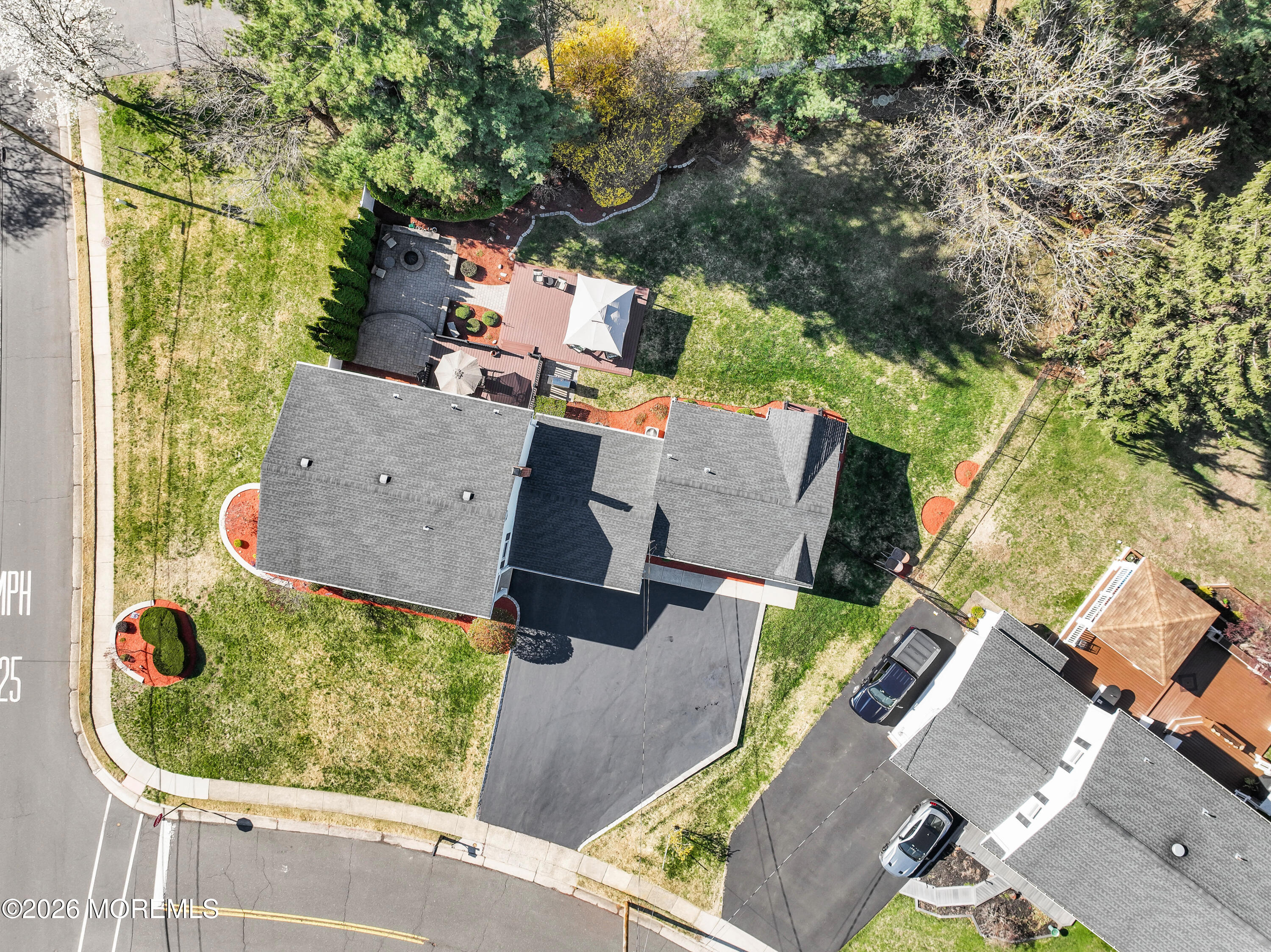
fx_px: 881
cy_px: 476
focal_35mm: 24
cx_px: 636
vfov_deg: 56.8
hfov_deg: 71.6
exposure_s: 1/500
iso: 130
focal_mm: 12.29
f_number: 2.8
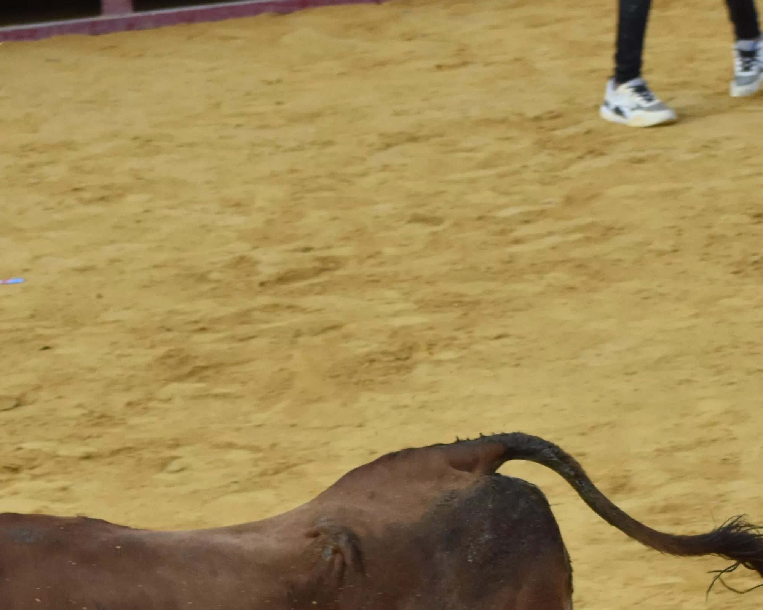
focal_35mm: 295
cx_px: -170
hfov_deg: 6.5
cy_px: 677
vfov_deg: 5.2
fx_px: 6661
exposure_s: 1/800
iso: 800
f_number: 7.1
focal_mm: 70
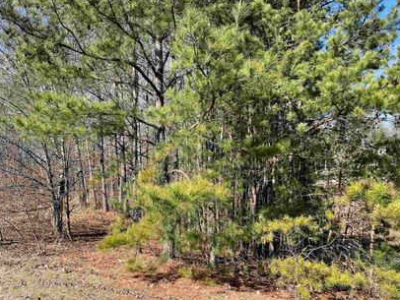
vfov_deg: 44.1
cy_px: 166
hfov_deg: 56.4
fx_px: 370
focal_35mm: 32
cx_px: 162
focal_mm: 4.2
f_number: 1.6
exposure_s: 1/1575
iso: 32
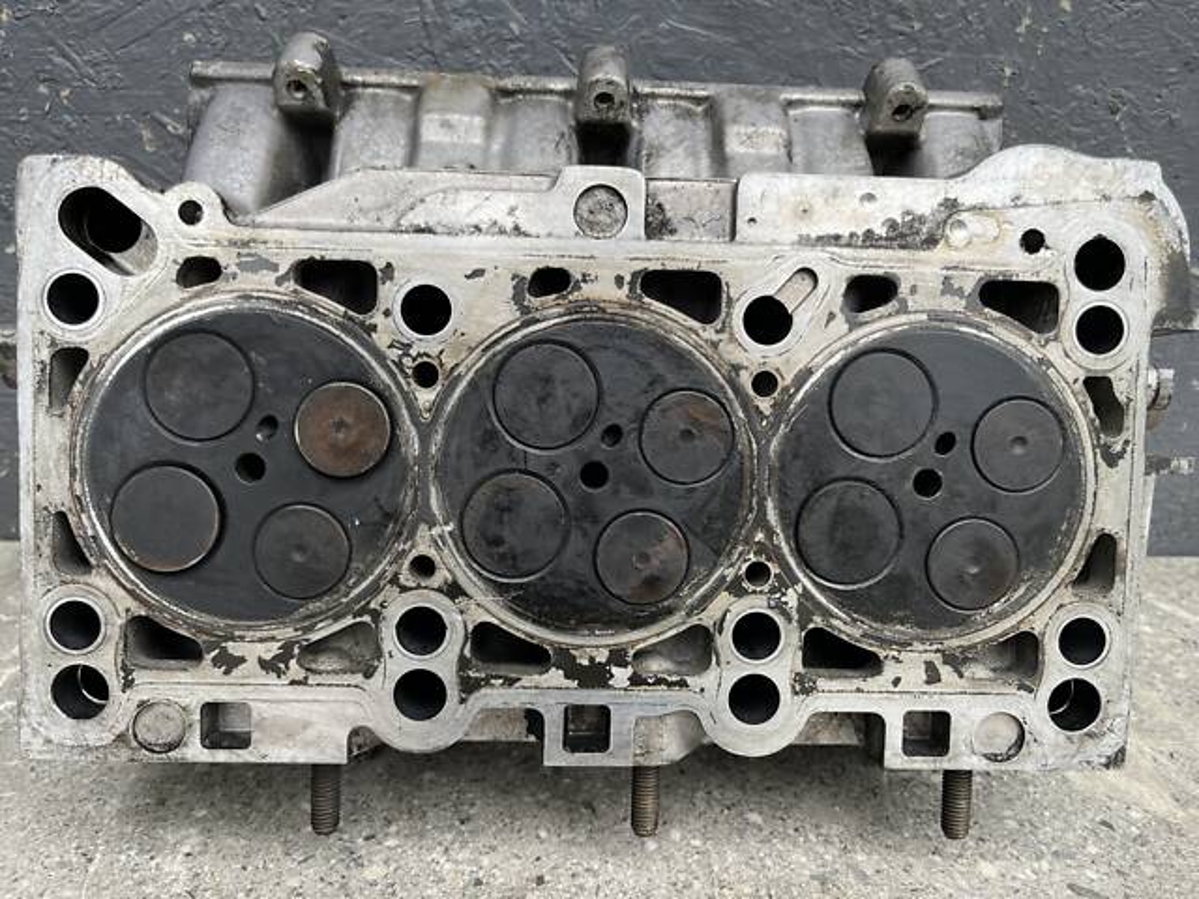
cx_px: 600
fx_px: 901
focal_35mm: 26
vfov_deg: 53.1
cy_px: 450
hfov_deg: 67.3
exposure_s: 1/370
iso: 50
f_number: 1.6
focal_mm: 5.1
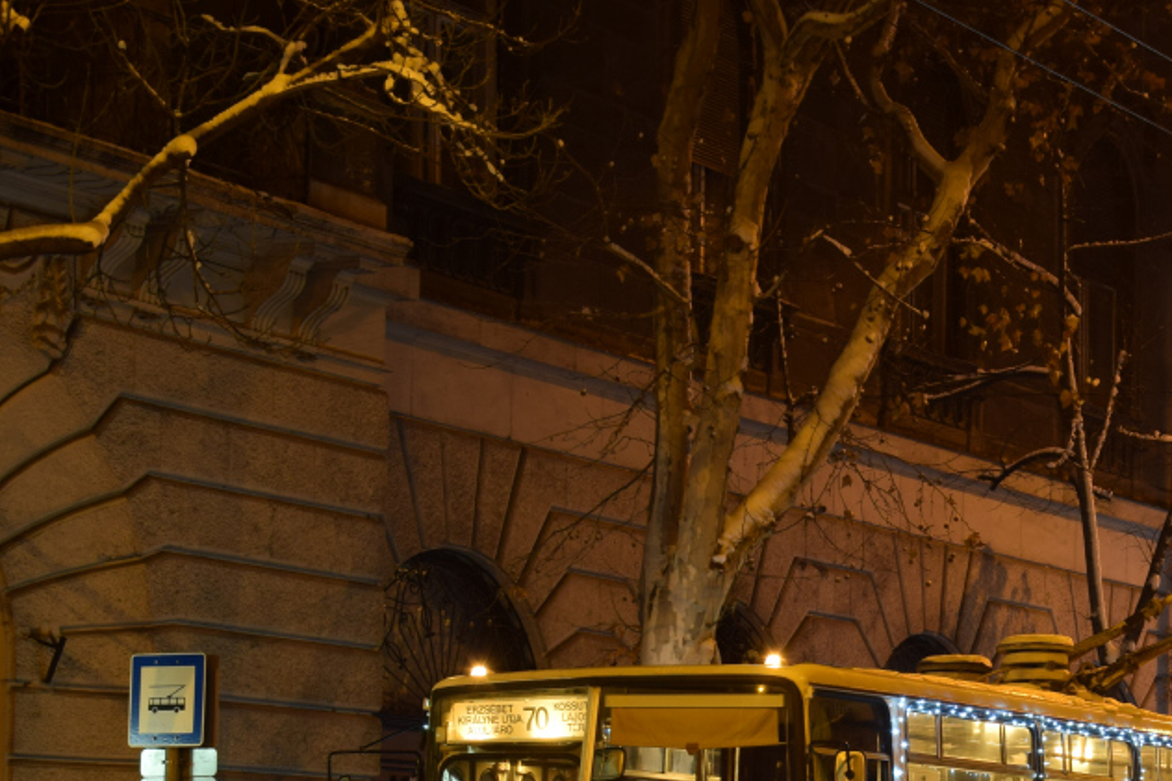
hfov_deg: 18.5
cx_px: 1120
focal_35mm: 108
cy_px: 758
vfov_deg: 12.5
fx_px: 3516
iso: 200
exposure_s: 1
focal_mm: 35
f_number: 6.3
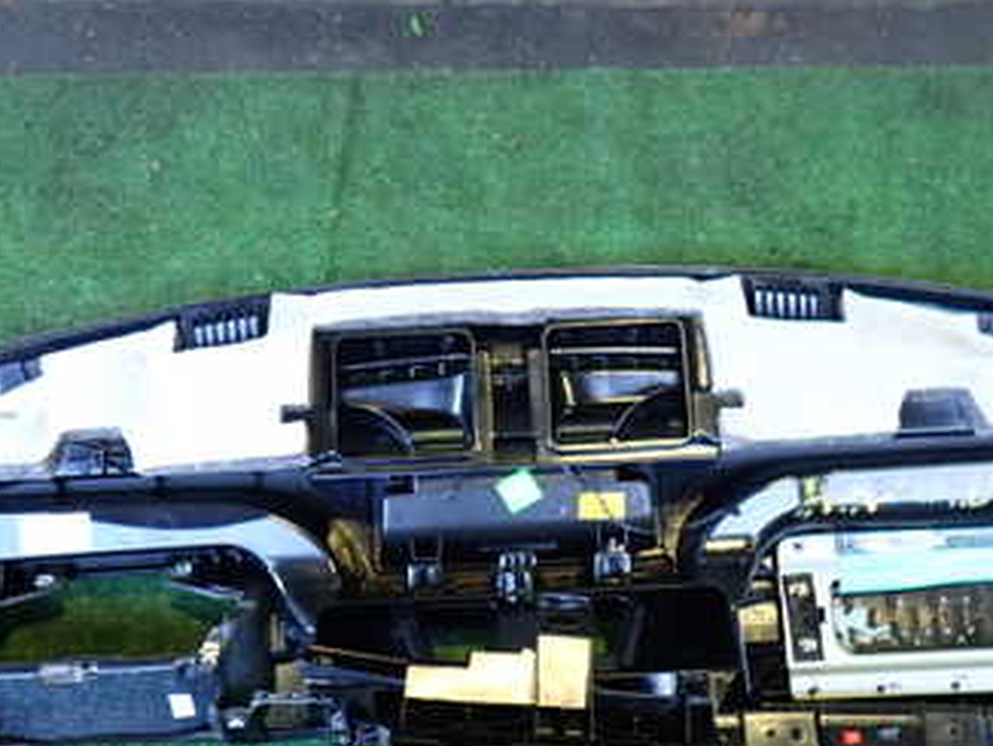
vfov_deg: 31.4
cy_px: 478
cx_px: 500
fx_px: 1321
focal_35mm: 46
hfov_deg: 41.2
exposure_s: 1/30
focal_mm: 4.5
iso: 200
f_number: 2
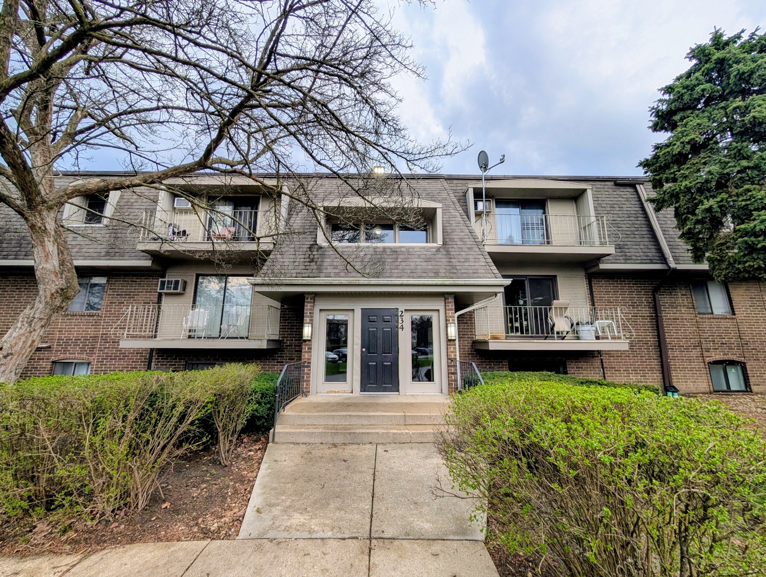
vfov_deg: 94.7
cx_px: 383
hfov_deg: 110.5
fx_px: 266
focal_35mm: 12
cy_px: 288
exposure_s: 1/505
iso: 54
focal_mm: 2.02
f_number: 1.7
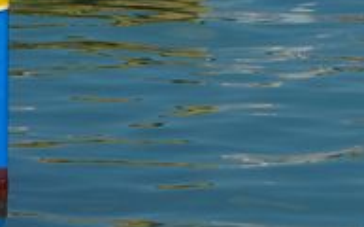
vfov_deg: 2.6
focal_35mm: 507
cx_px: 1064
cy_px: -410
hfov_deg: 4.0
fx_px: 5022
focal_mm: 50
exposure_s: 1/250
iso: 100
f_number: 13
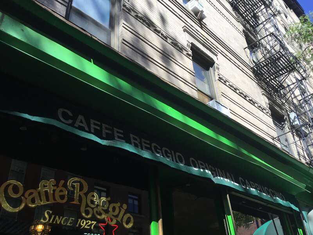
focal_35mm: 31
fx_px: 280
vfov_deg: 45.4
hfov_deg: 58.4
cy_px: 118
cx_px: 156
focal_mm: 3.3
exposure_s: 1/455
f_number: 2.4
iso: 25
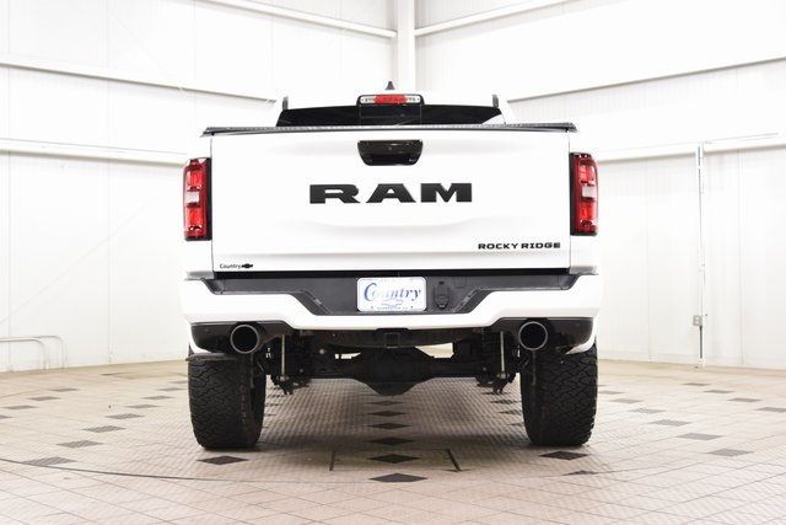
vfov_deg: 26.5
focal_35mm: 51
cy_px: 262
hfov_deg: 38.9
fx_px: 1114
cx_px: 393
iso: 1600
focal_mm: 34
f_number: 5.6
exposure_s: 1/60
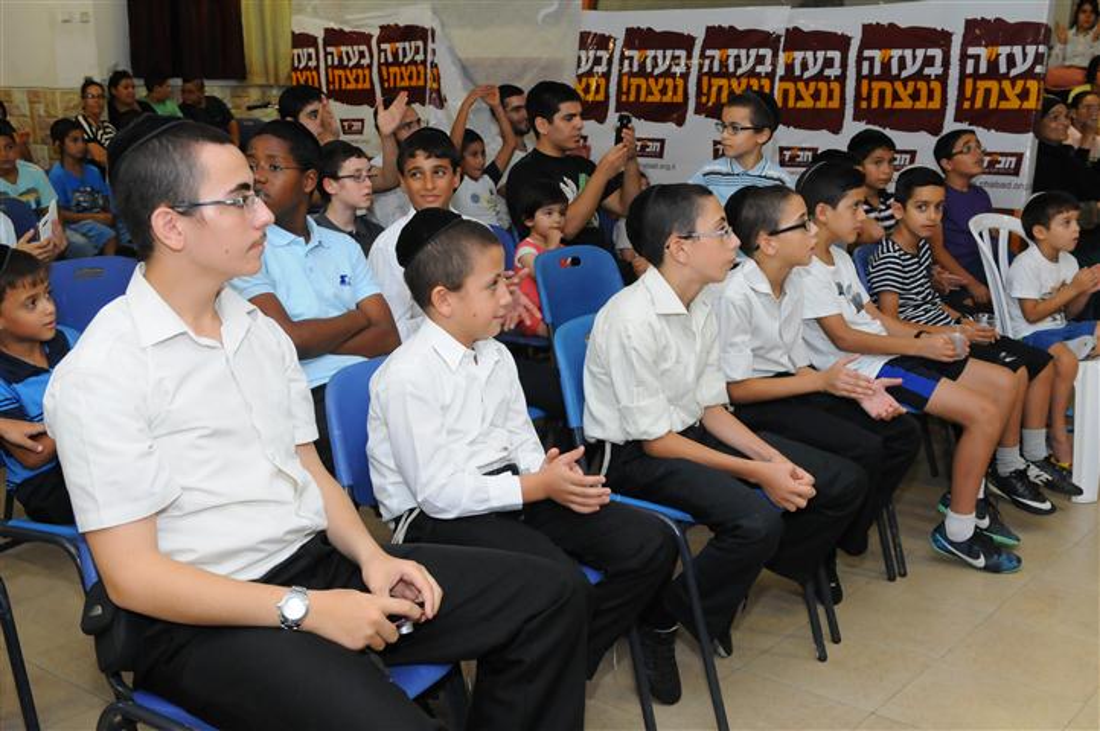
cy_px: 366
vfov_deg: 31.8
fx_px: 1282
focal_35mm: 42
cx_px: 550
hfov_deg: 46.4
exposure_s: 1/125
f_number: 7.1
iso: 1600
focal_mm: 28
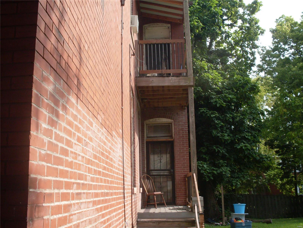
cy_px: 114
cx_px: 152
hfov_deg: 49.0
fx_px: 333
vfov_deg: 37.7
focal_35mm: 38
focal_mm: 6.3
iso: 80
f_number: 8.4
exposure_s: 1/90
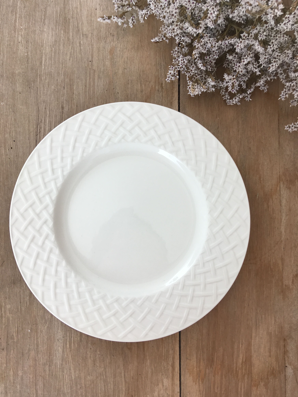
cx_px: 149
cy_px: 198
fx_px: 333
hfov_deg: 48.2
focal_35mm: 29
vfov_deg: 61.7
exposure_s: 1/50
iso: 25
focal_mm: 4.15
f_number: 2.2
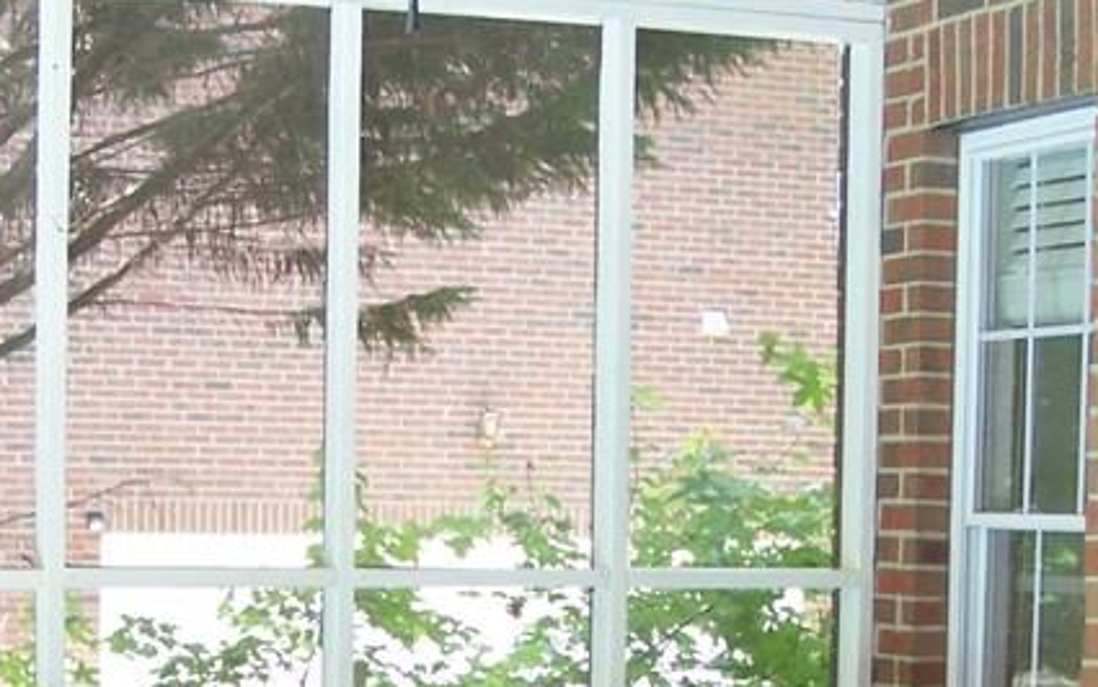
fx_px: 2904
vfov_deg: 13.2
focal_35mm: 97
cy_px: 757
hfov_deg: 21.4
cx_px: 506
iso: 80
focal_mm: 6.3
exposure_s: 1/60
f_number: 2.8
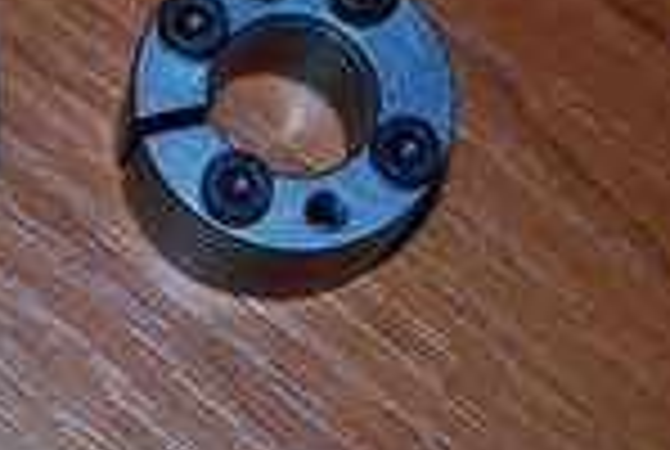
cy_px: 99
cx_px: -90
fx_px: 3450
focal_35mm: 185
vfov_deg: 7.4
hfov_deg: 10.9
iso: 320
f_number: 5.3
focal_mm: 46
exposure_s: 1/60
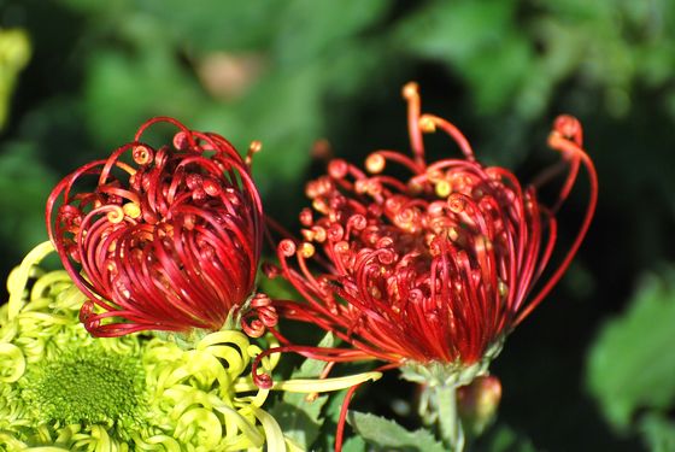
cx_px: 338
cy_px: 226
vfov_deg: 3.3
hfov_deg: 4.9
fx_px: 7885
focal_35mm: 420
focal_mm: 280
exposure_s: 1/1000
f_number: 5.6
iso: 200
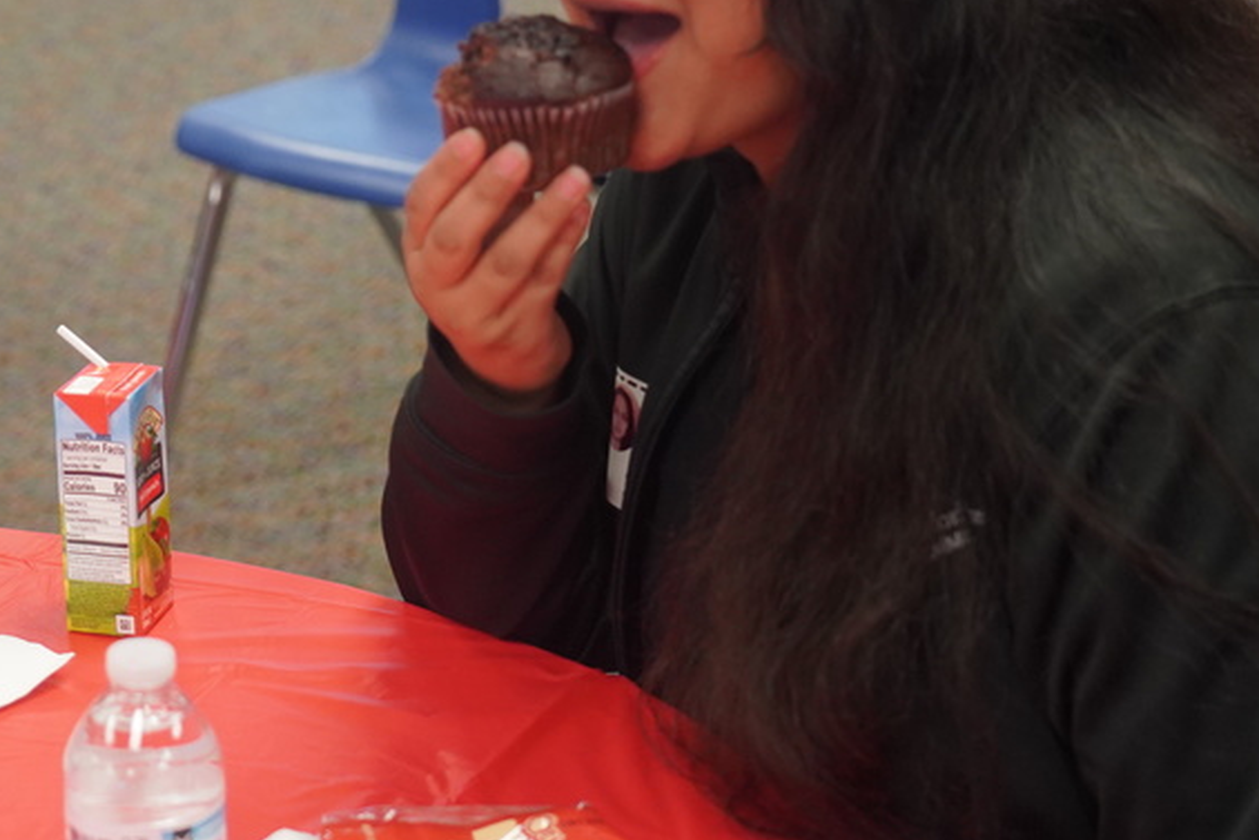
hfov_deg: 20.9
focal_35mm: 96
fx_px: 3358
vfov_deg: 14.1
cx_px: 178
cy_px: 88
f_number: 4
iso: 2000
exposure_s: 1/160
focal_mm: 53
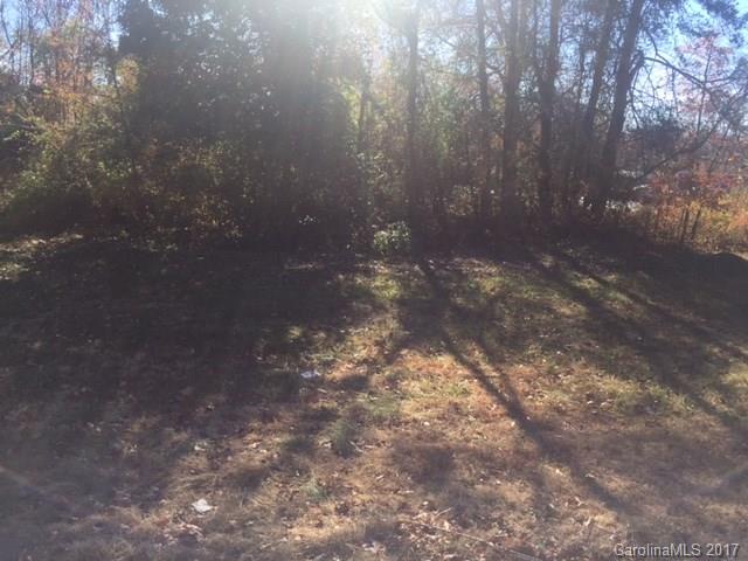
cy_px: 280
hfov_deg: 61.7
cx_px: 374
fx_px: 627
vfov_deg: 48.2
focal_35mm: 29
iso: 32
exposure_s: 1/942
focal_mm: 4.15
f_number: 2.2
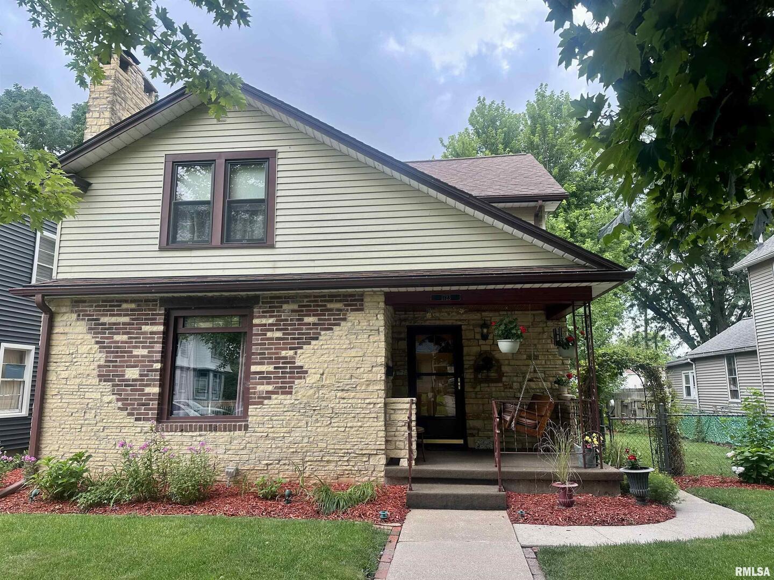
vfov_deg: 56.8
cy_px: 290
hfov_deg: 71.6
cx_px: 387
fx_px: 537
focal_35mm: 24
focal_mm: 6.86
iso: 80
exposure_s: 1/680
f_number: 1.78
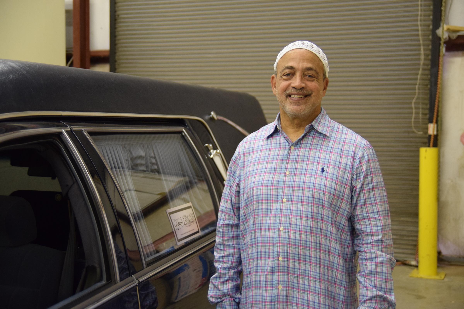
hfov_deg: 41.1
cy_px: 154
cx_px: 232
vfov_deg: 28.1
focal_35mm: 48
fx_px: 619
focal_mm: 32
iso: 1800
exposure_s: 1/60
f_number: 2.8
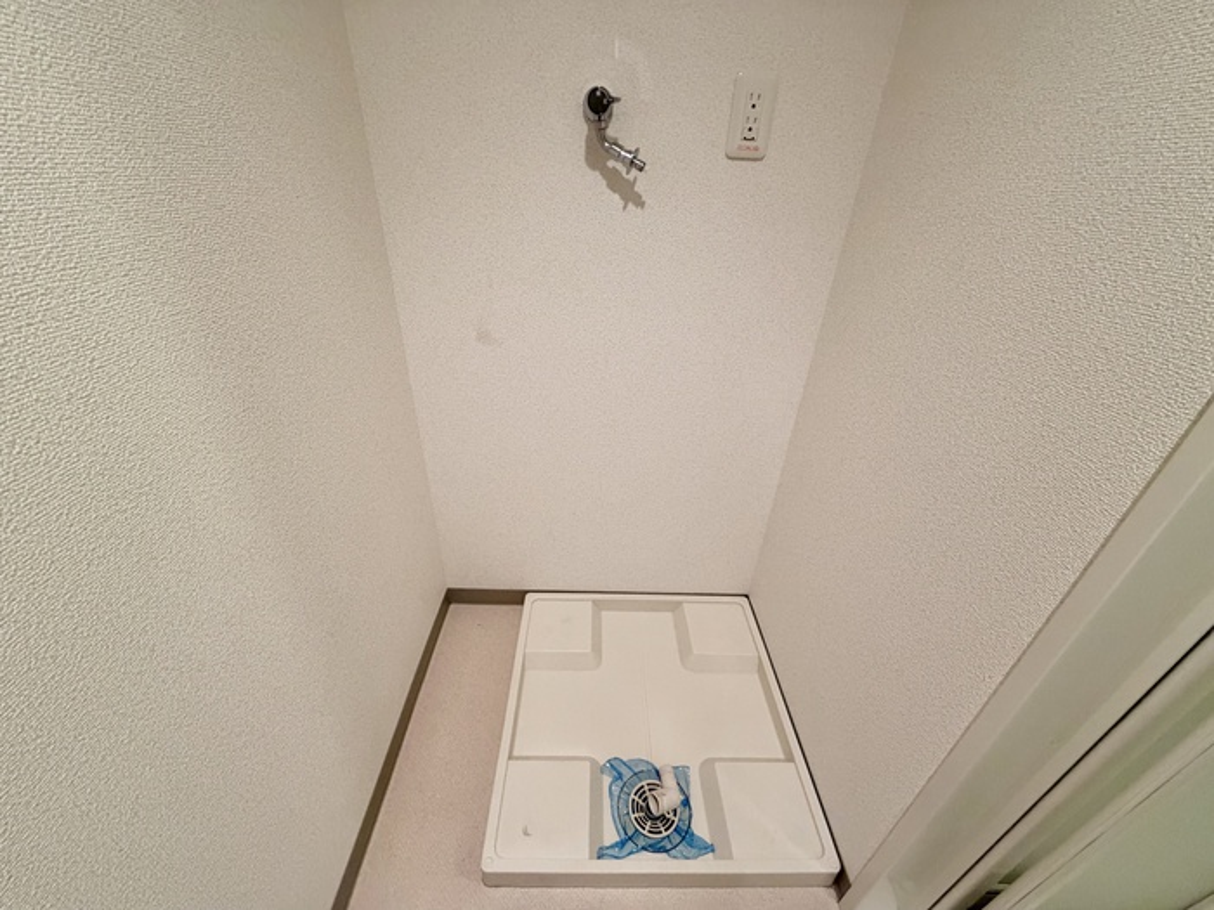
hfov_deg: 102.1
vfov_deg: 85.7
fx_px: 491
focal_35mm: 14
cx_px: 607
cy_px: 455
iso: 400
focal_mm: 2.22
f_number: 2.2
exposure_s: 1/60
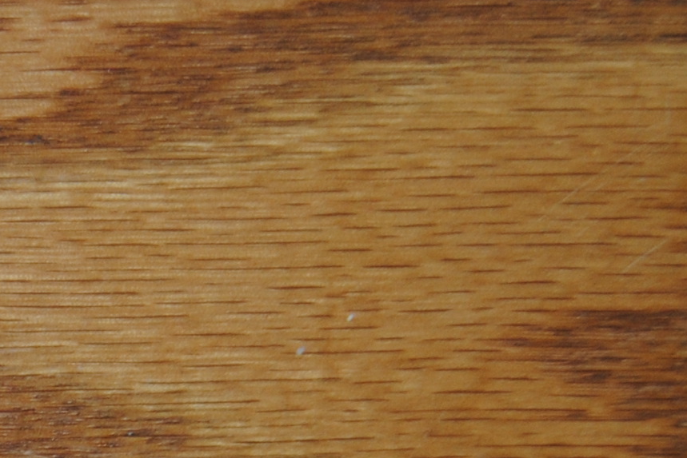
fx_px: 3359
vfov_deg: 7.5
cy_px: 902
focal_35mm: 176
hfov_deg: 11.1
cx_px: -397
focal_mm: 26
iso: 200
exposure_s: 1/60
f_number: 4
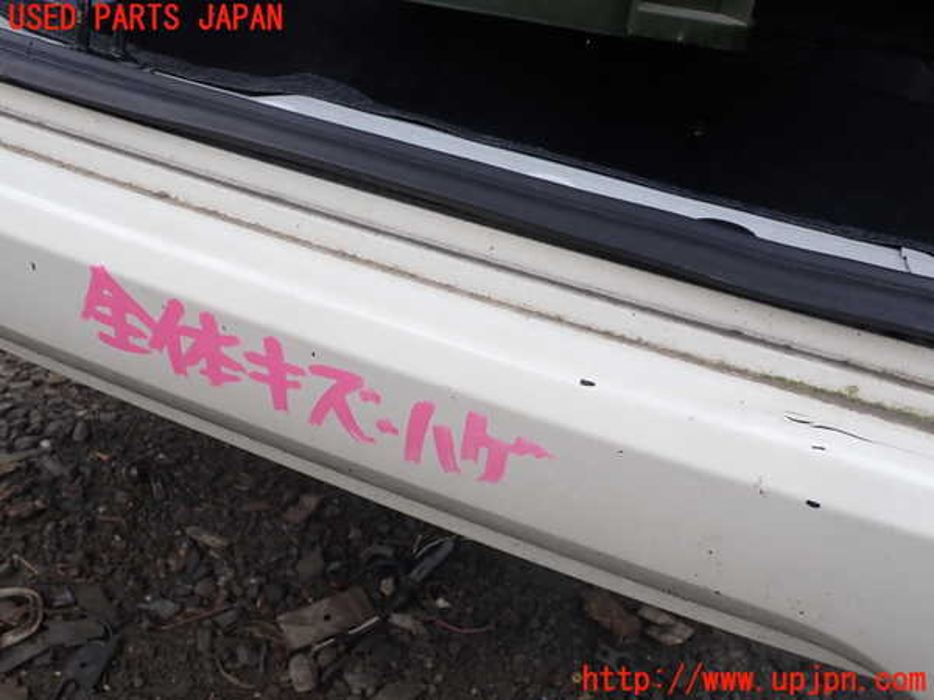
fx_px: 809
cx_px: 467
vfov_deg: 46.8
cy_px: 350
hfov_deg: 60.0
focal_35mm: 30
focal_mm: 5.4
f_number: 3.2
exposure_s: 1/320
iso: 100
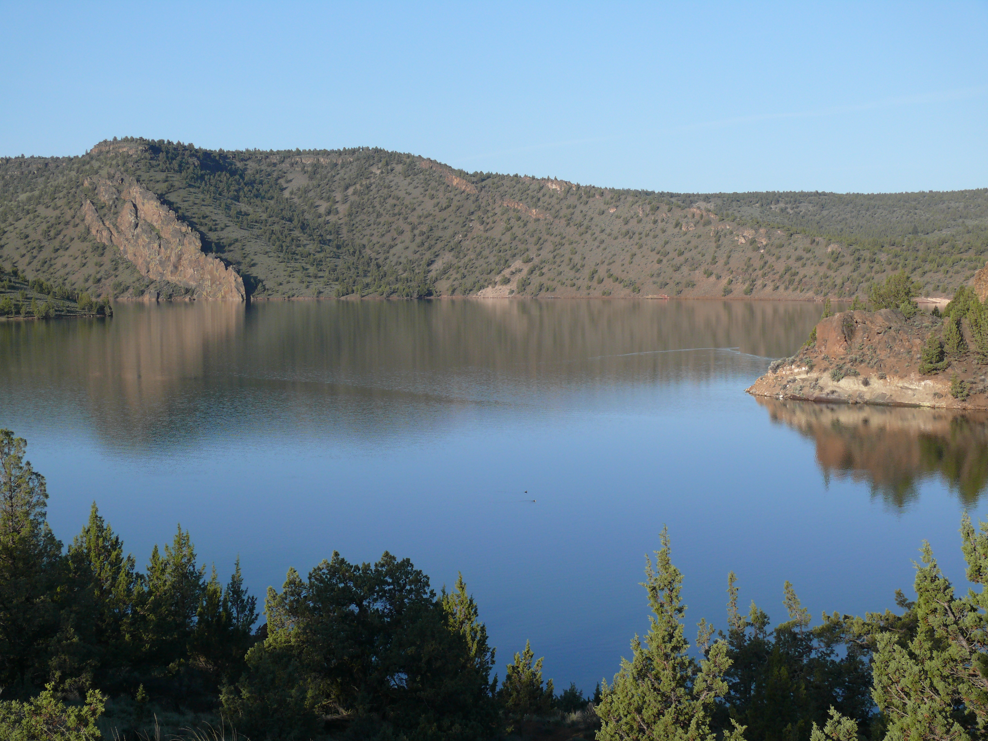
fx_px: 1541
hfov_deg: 35.5
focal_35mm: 54
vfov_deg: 27.0
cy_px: 370
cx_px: 494
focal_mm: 11.5
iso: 100
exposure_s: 1/250
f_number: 4
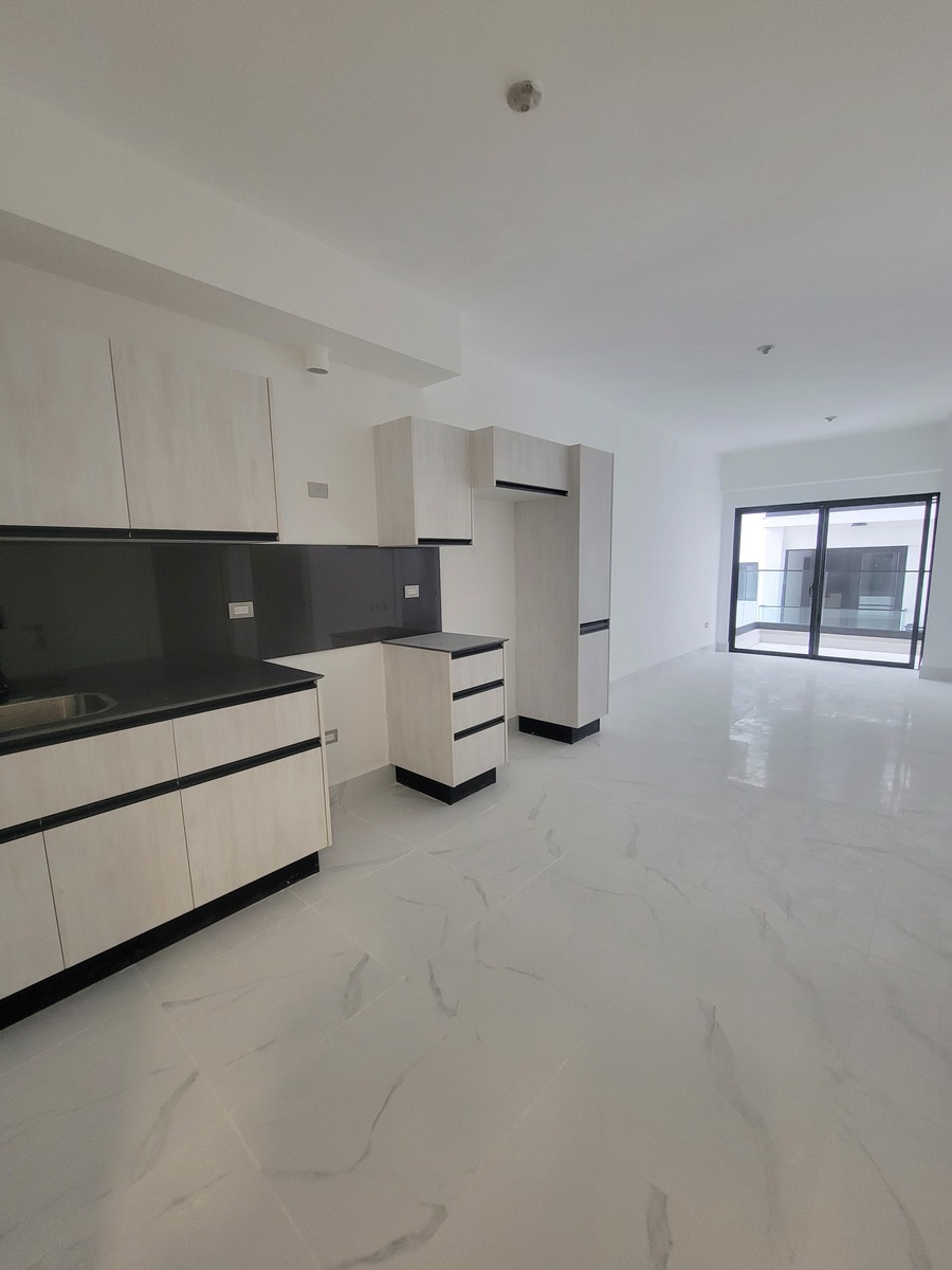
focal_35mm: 13
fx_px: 477
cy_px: 635
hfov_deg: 89.9
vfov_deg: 106.2
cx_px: 476
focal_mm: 2.2
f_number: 2.2
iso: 320
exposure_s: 1/60
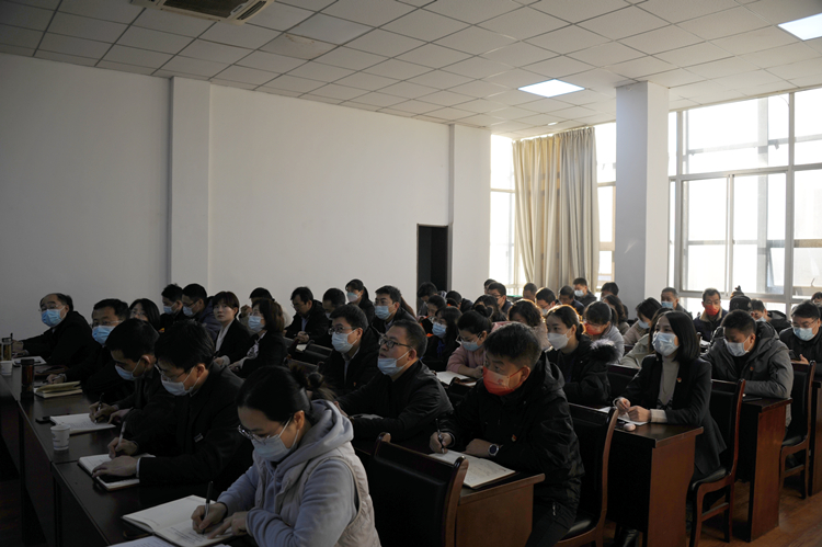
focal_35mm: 28
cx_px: 411
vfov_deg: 46.3
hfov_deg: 65.5
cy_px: 274
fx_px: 639
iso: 200
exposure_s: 1/80
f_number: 4.5
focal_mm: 28
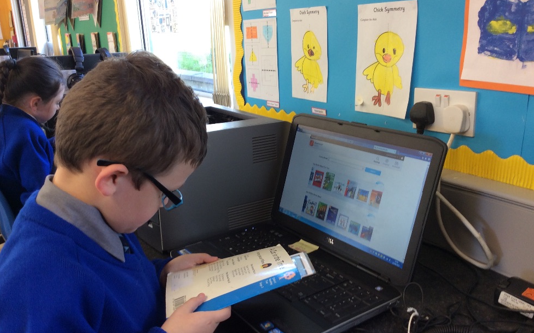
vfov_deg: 37.3
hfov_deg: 56.7
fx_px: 495
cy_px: 180
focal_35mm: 34
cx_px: 267
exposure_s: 1/25
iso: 32
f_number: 2.4
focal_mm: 3.3
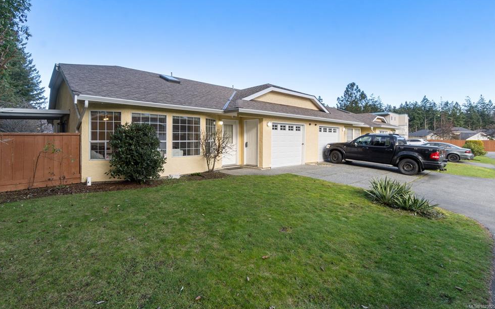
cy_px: 137
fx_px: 216
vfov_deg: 71.0
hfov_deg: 97.8
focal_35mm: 16
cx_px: 238
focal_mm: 10
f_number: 11
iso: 100
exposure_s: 1/60
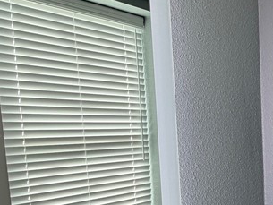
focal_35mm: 47
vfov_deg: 30.2
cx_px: 329
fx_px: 371
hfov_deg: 33.0
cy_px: 164
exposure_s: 1/121
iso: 50
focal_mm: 2.22
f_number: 2.2
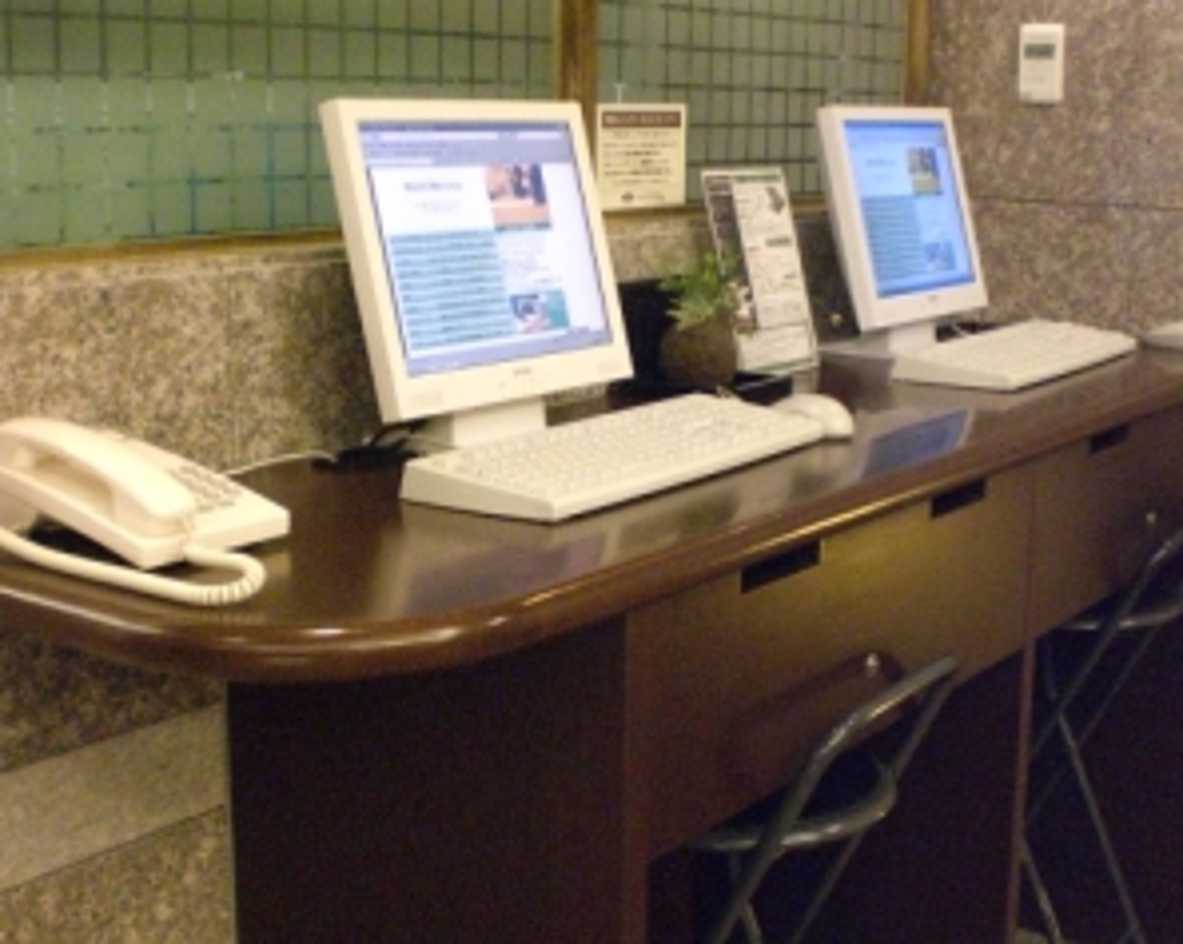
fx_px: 1749
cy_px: 474
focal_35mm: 50
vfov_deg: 30.2
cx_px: 741
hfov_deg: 37.1
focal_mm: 6.3
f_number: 3.1
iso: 800
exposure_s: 1/40
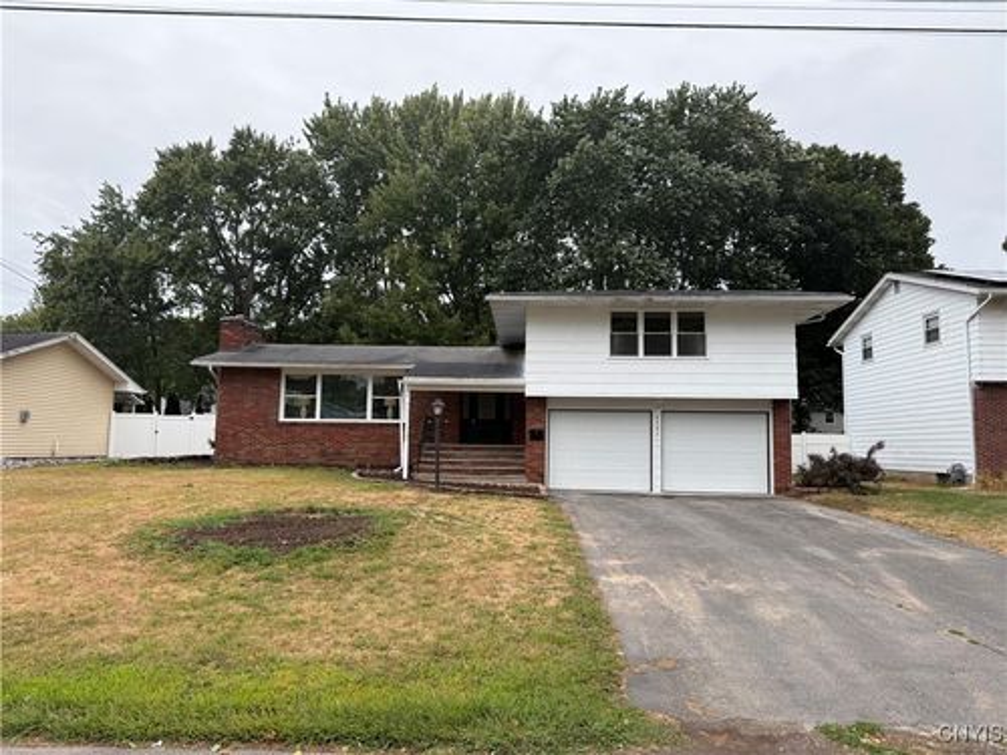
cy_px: 378
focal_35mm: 24
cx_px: 504
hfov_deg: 71.6
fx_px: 698
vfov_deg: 56.8
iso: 100
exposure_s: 1/671
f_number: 1.78
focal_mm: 6.76
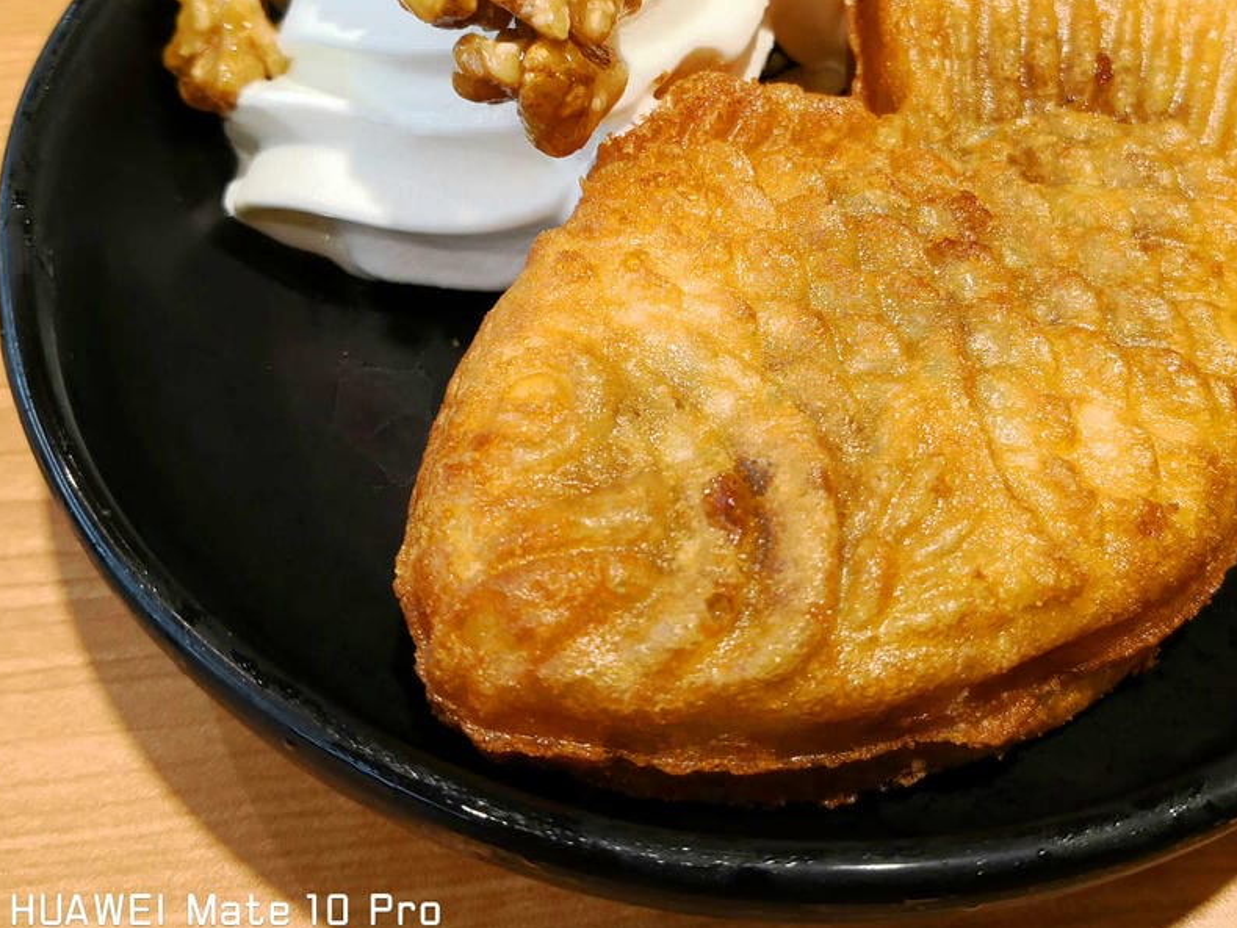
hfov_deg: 45.6
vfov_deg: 34.8
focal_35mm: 41
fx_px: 1466
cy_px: 302
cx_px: 725
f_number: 1.6
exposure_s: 1/120
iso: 50
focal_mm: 3.95
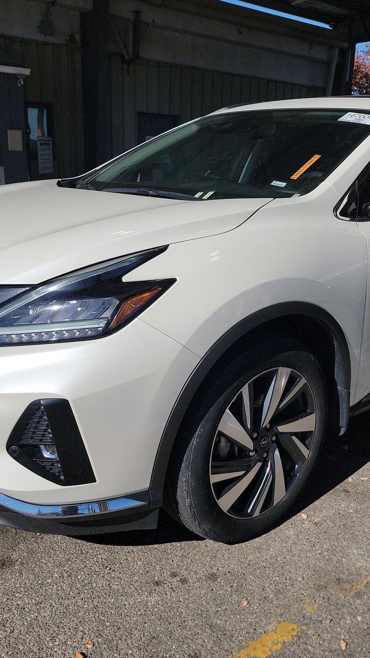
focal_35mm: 35
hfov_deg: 33.7
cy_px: 328
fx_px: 611
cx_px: 208
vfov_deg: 56.6
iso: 50
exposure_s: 1/2037
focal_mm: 6.7
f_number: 1.8
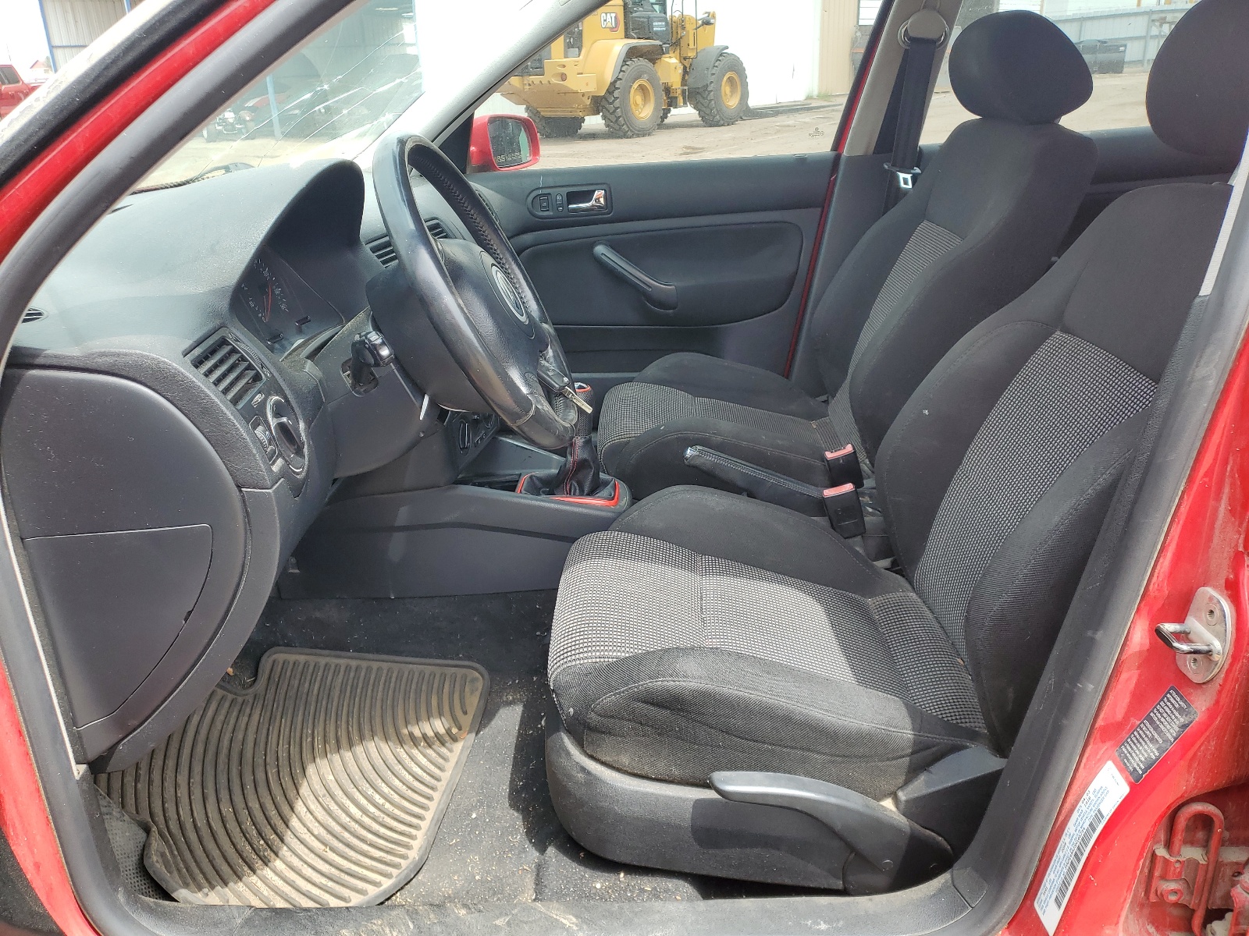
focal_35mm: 26
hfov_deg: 67.3
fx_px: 938
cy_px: 468
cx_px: 624
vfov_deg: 53.1
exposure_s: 1/625
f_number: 1.5
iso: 50
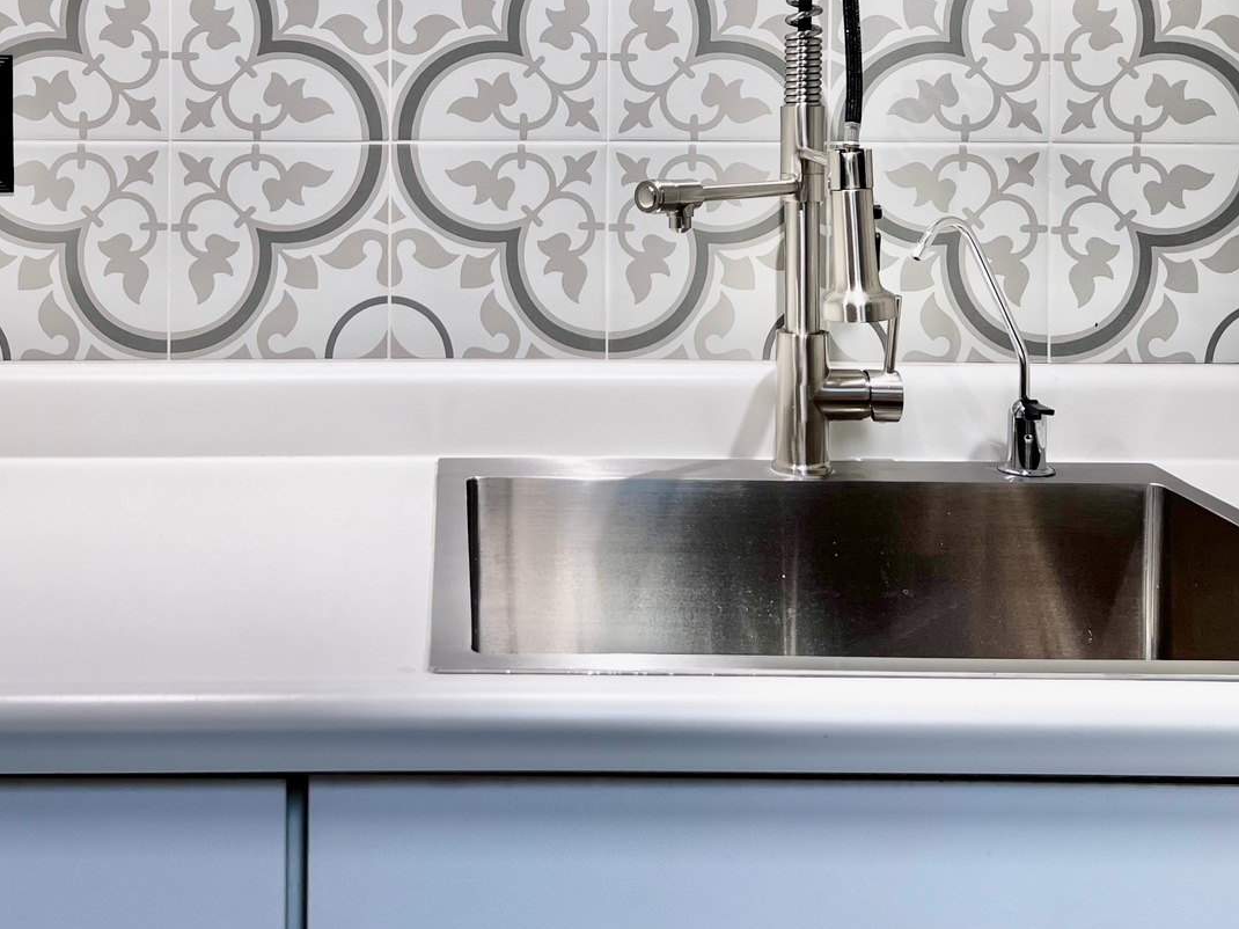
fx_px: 1252
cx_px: 425
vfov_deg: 40.4
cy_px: 344
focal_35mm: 35
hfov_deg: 51.8
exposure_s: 1/120
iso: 50
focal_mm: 5.7
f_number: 1.5
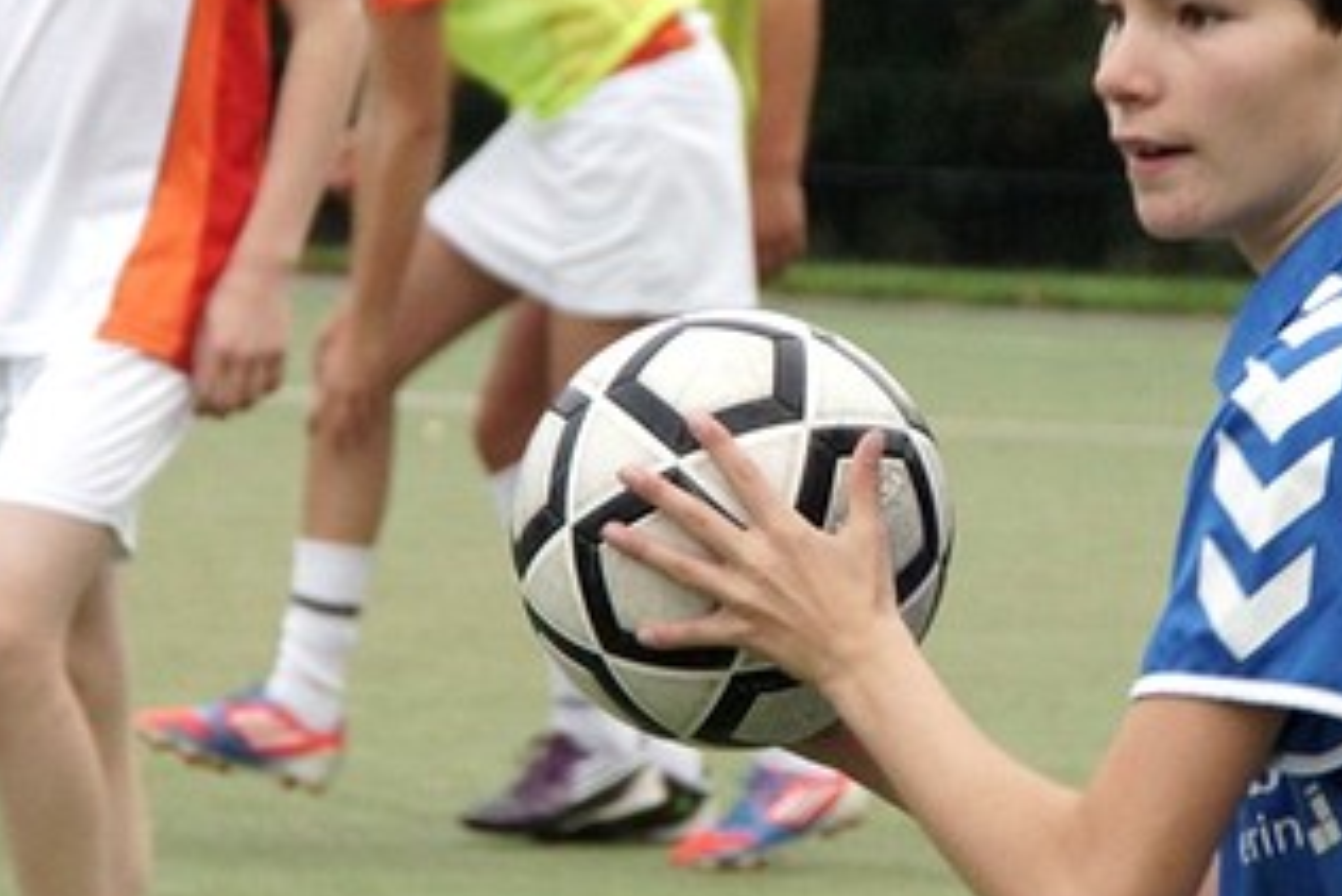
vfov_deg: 2.1
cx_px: 1040
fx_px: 24450
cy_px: 344
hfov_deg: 3.1
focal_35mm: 656
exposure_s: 1/250
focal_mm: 135
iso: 640
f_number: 8
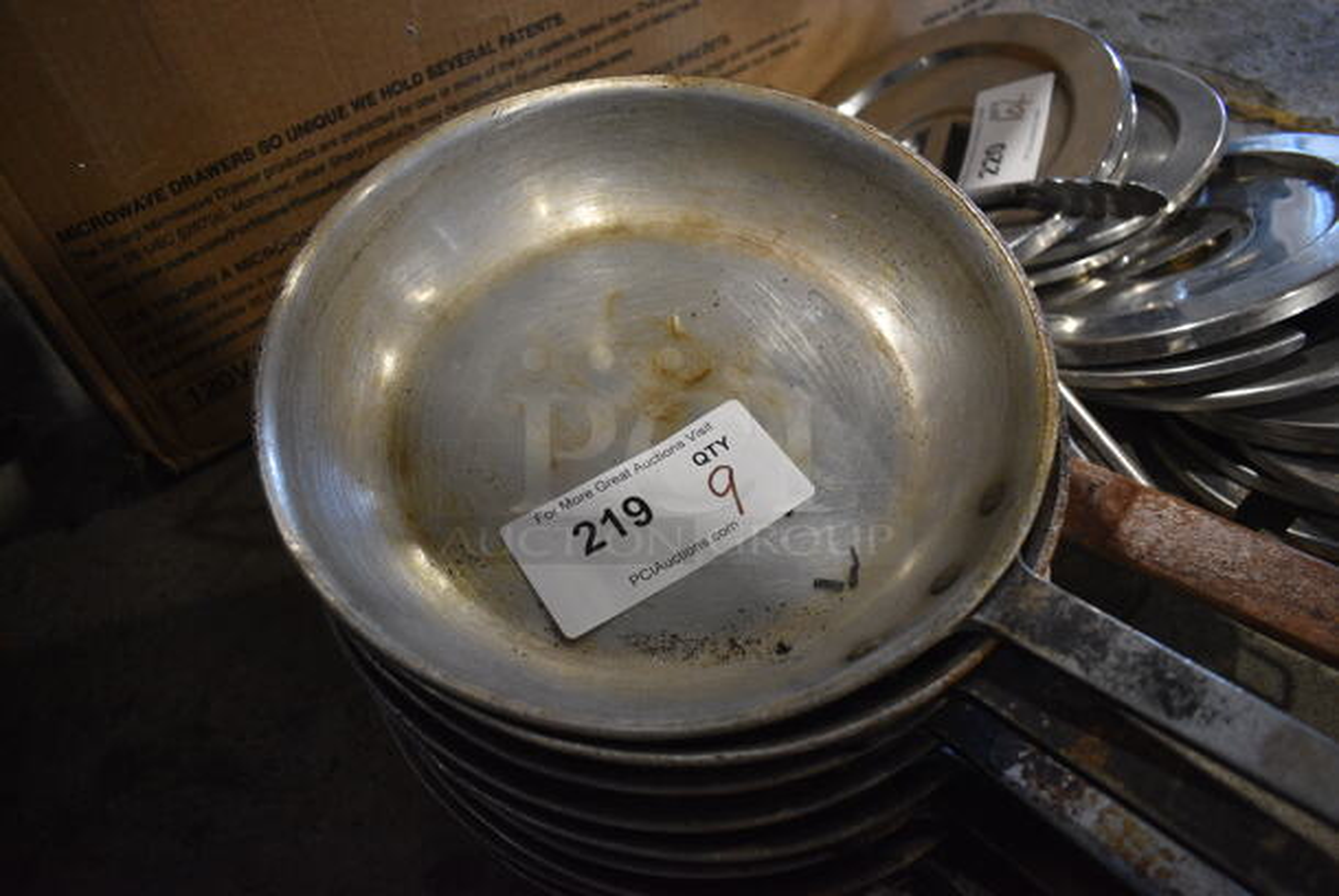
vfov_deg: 48.0
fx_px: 1005
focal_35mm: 27
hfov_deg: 67.3
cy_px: 448
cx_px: 670
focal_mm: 18
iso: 1100
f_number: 3.5
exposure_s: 1/125
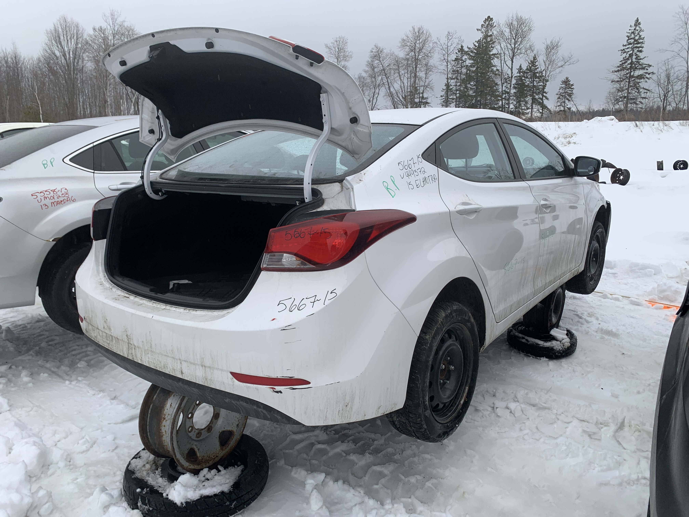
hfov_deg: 67.3
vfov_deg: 53.1
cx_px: 344
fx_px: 518
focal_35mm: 26
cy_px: 258
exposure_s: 1/419
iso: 25
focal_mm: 4.25
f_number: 1.8
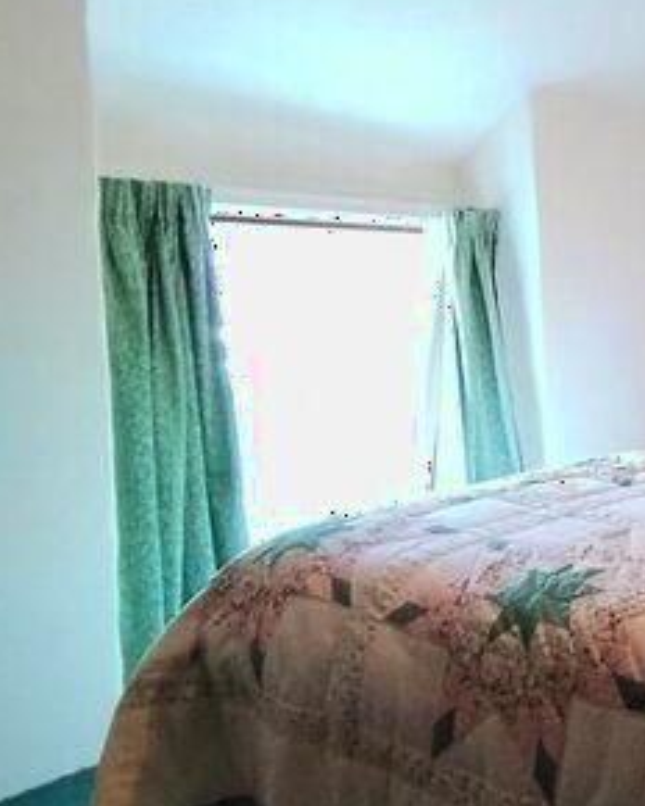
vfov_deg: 45.8
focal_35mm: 40
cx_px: 959
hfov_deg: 26.9
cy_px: 385
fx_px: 954
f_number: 2.2
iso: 476
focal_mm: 1.42
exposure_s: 1/50
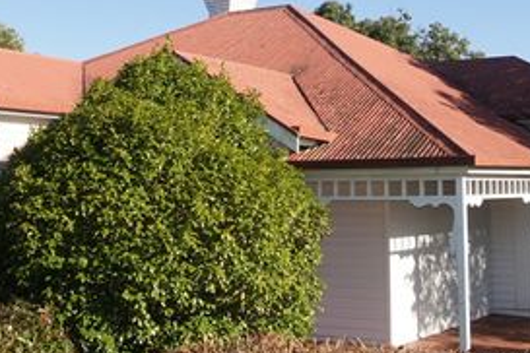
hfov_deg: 44.6
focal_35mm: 44
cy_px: 79
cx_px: 248
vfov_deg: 30.0
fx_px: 646
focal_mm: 17
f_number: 11
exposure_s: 1/160
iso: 200
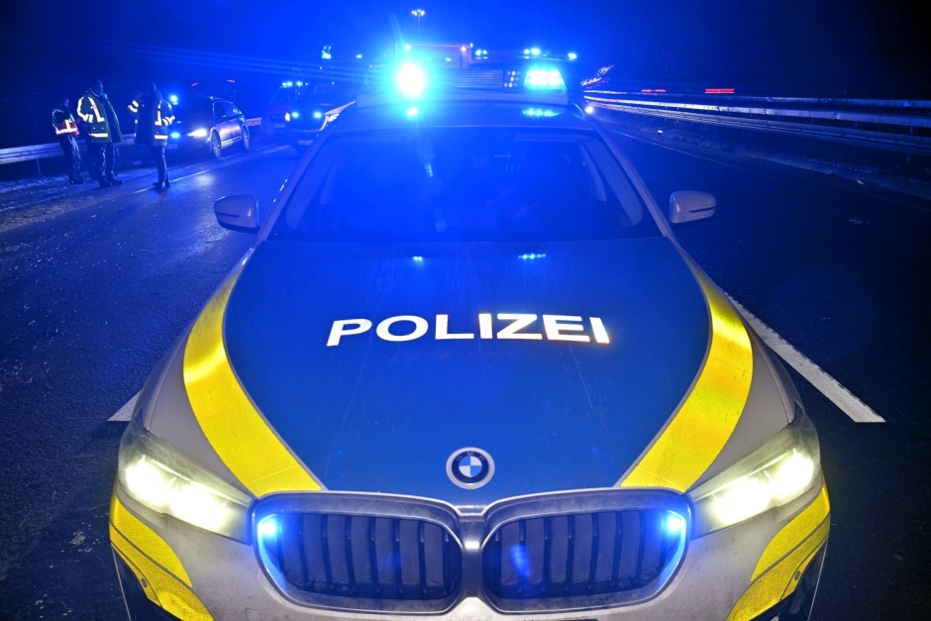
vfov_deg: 42.3
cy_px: 310
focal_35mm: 31
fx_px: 802
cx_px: 466
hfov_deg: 60.3
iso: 125
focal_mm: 31
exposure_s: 1/6
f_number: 10
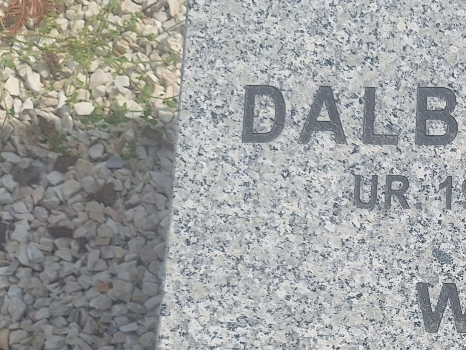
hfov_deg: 23.2
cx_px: 577
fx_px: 1023
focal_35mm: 76
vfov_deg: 18.8
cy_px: 359
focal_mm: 5.54
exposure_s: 1/2882
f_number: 1.8
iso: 40
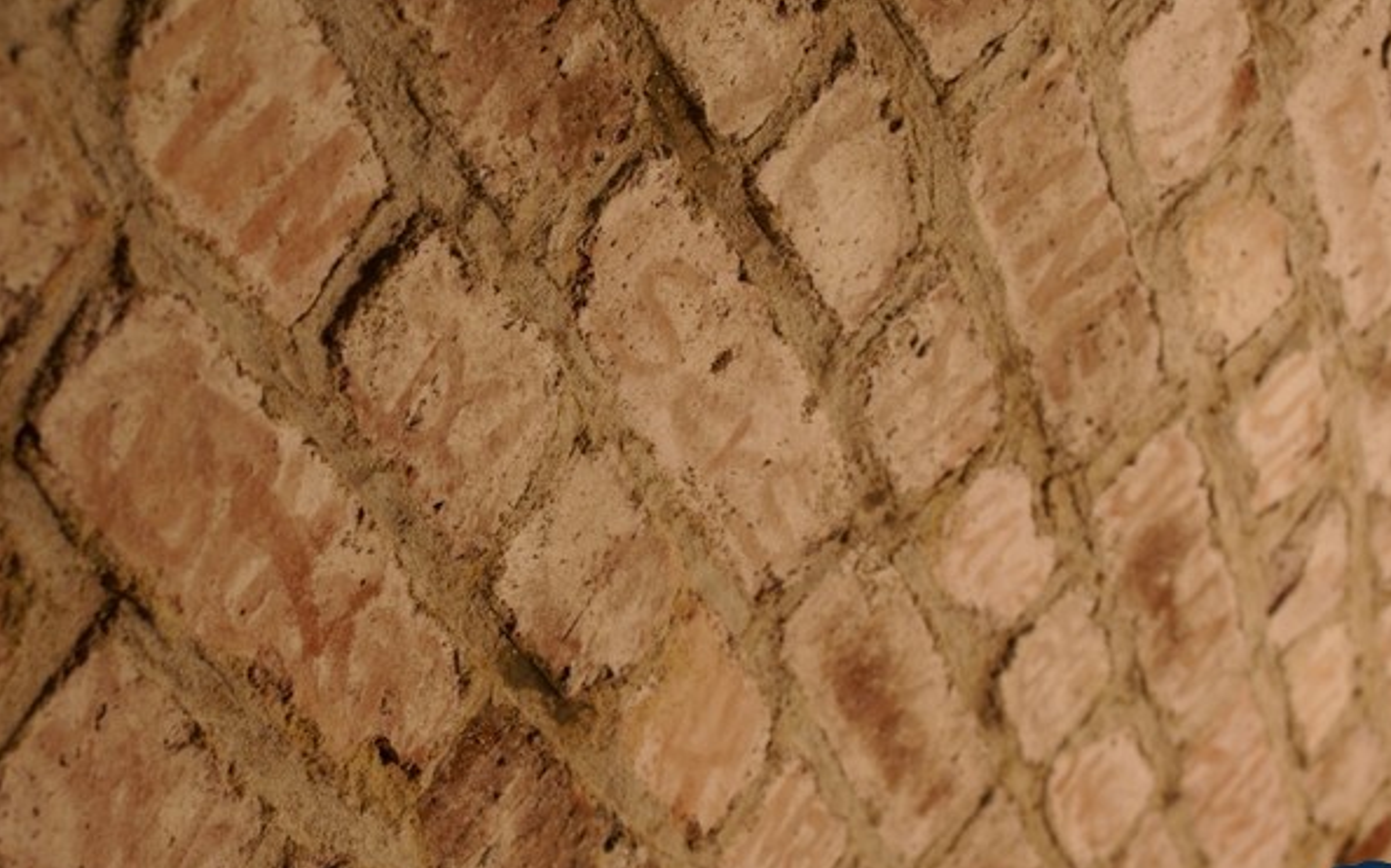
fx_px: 2502
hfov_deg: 31.1
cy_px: 419
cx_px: 670
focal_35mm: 66
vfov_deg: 19.7
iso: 400
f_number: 5.6
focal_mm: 40
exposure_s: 1/13
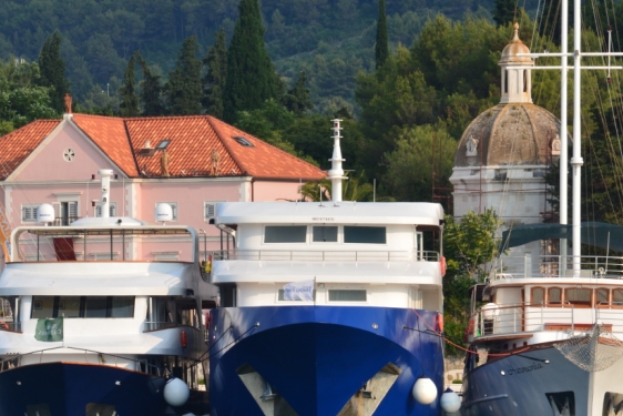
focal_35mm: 287
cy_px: 175
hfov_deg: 7.2
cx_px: 218
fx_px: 4966
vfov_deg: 4.8
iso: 200
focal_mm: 105
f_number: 11
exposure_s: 1/125
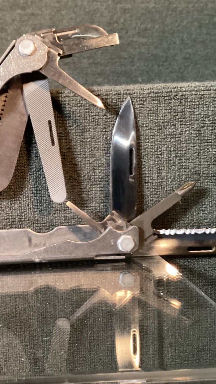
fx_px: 468
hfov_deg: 25.3
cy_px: 193
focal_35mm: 46
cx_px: 31
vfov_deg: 44.6
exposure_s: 1/30
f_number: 2.4
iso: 400
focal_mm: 3.3
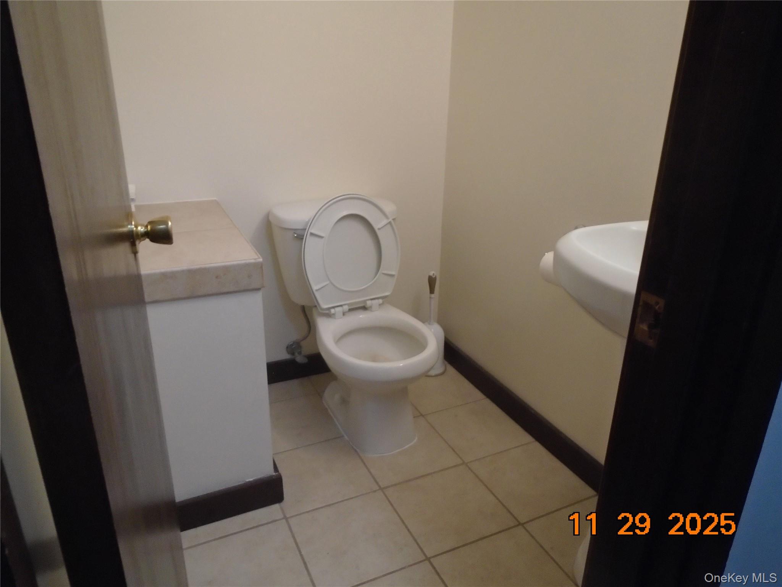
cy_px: 294
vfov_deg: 53.1
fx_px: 587
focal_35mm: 26
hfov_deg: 67.3
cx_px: 391
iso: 320
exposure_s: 1/30
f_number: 3.2
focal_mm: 4.6
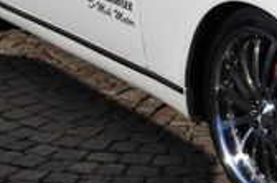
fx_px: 790
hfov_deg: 18.7
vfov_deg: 12.9
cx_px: 341
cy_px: -37
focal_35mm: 103
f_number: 16
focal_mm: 18
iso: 500
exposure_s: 1/320
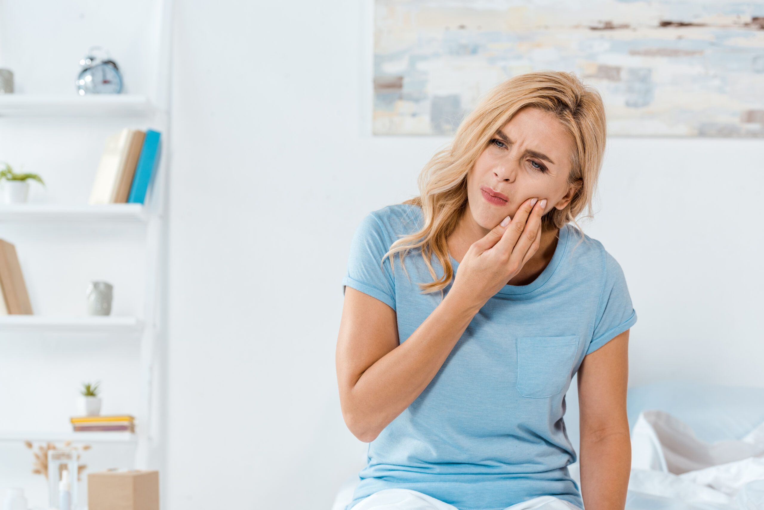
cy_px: 255
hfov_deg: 25.4
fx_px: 1698
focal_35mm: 80
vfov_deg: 17.1
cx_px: 382
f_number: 5
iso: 125
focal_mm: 80
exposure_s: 1/160
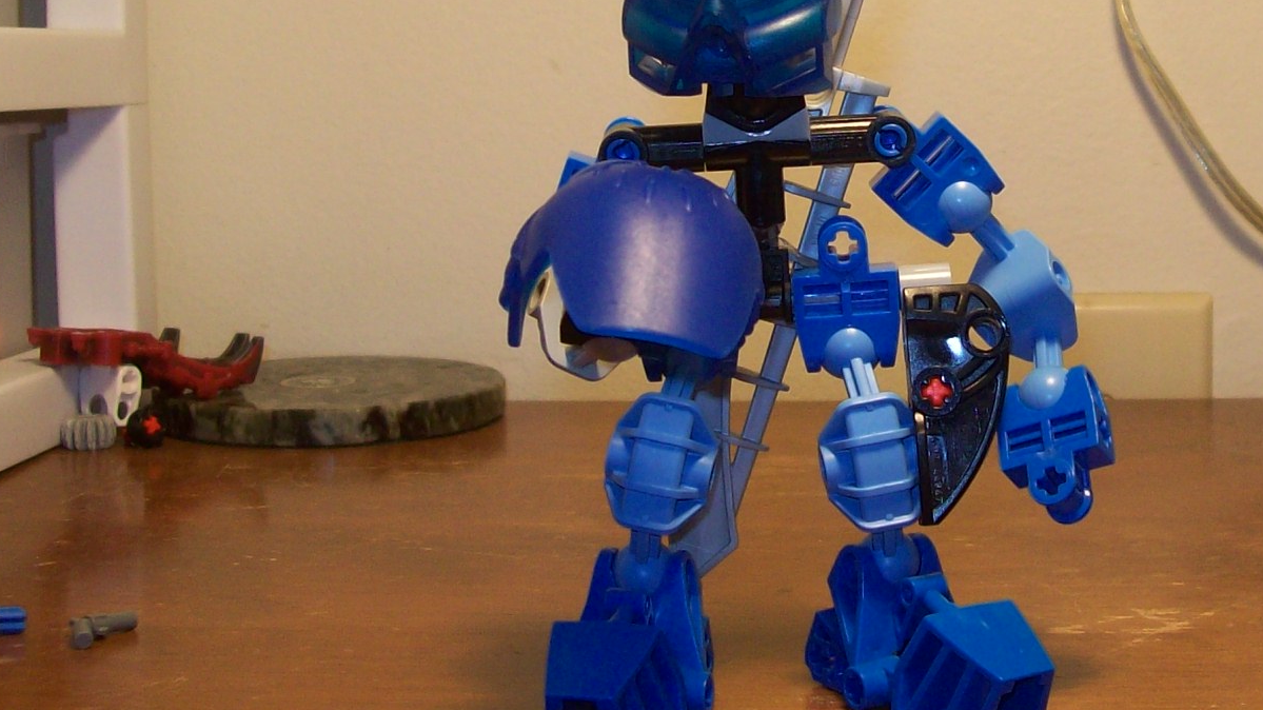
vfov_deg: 17.8
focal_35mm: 67
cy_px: 145
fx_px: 2243
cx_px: 863
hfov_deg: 31.2
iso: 80
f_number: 2.7
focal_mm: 6
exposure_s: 1/64
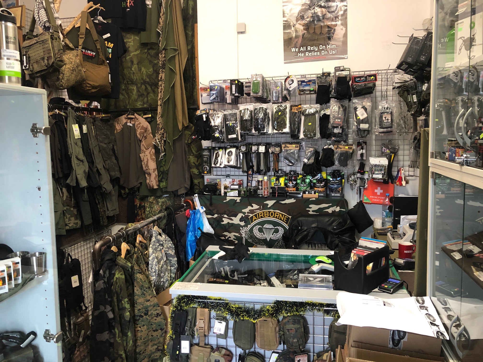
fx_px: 391
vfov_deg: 49.7
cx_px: 242
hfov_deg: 63.4
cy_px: 181
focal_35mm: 28
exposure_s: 1/17
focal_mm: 3.99
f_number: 1.8
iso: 64
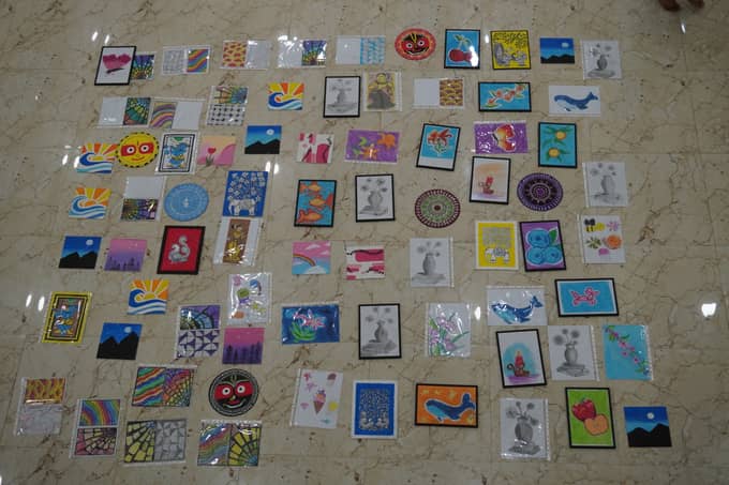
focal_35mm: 46
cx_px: 364
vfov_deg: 28.9
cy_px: 242
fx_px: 941
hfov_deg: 42.3
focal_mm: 31
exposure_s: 1/160
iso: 800
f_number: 5
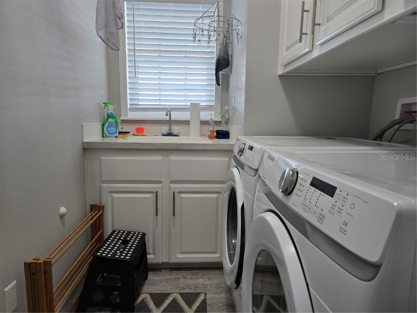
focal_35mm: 23
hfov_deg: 73.9
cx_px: 208
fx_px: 277
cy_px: 156
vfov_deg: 58.9
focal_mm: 5.4
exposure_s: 1/120
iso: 100
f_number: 1.8
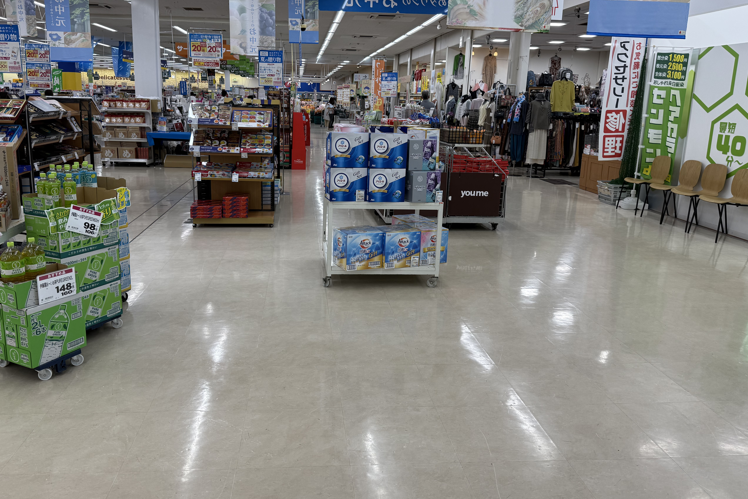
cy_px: 222
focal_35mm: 28
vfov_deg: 46.3
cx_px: 344
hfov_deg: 65.4
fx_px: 582
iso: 80
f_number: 1.78
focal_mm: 6.76
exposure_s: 1/213
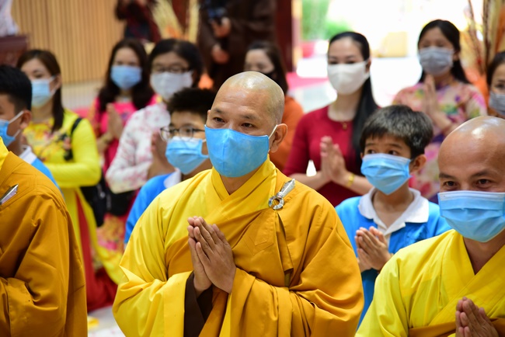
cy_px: 168
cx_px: 252
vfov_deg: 12.2
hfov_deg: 18.3
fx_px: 1572
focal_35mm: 112
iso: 800
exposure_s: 1/40
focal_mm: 112
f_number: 4.5
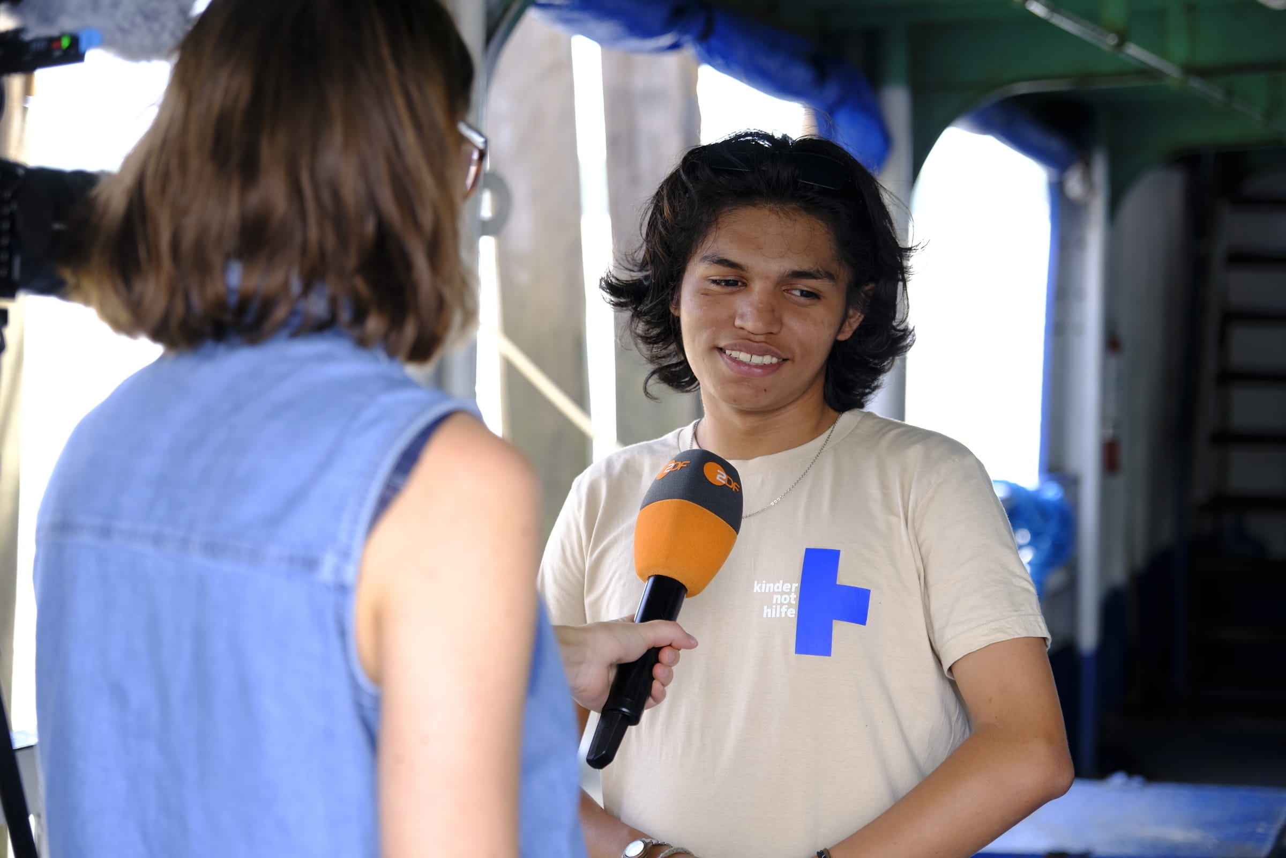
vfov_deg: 16.5
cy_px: 429
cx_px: 643
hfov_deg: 24.5
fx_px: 2965
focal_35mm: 83
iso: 160
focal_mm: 55
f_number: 2.8
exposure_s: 1/125
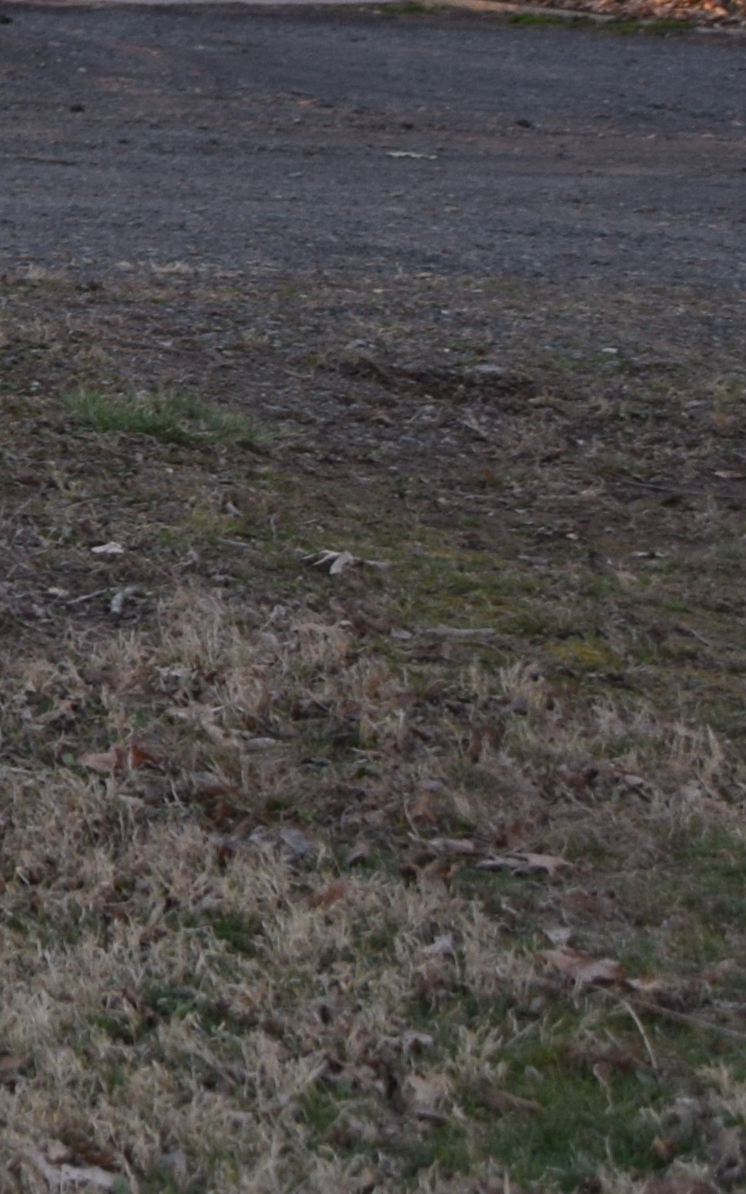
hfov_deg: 6.3
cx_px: -1348
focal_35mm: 193
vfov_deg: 10.6
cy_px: -432
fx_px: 6278
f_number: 5.6
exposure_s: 1/125
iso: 400
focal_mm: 28
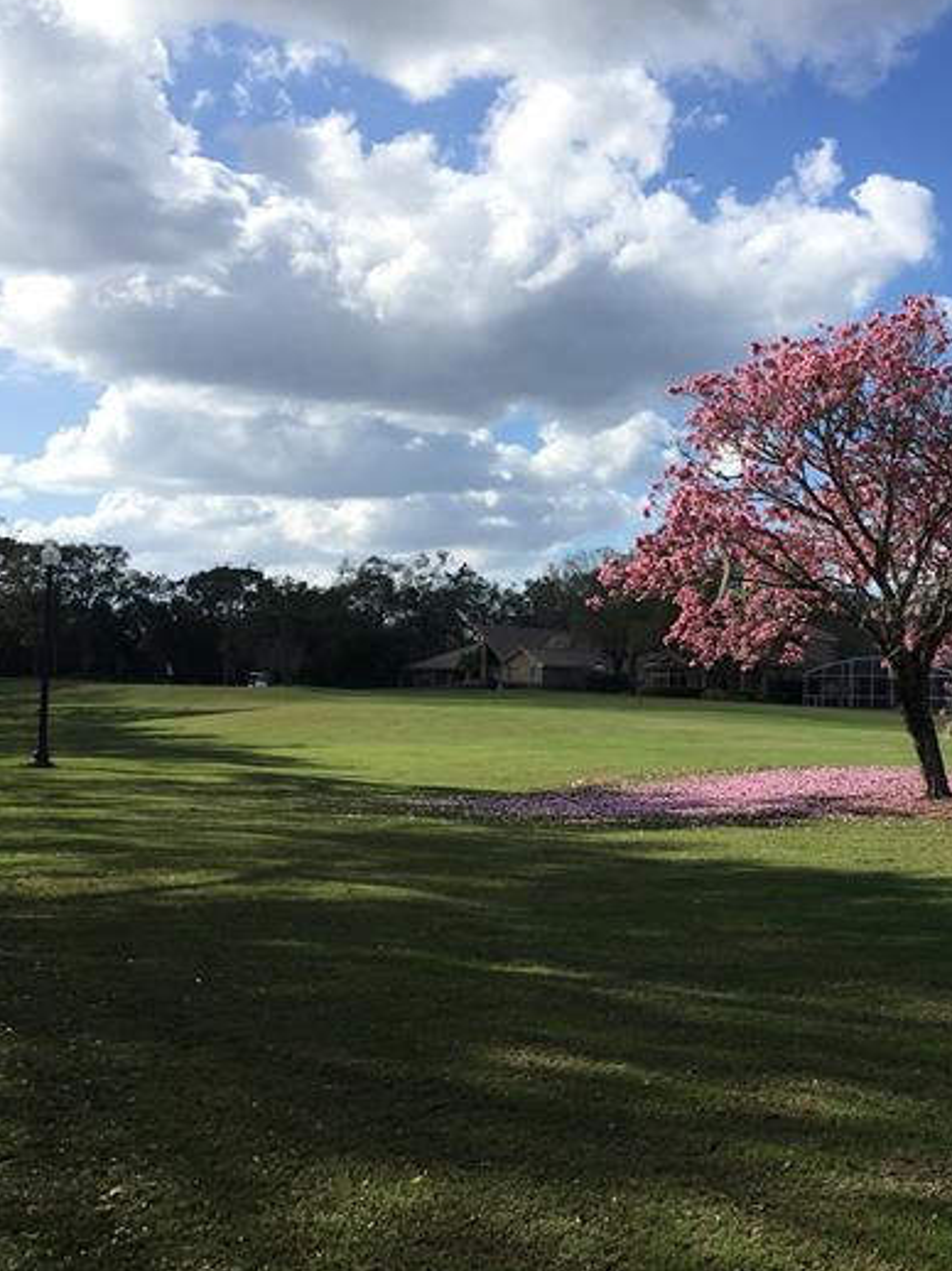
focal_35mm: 43
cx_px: 685
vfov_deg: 43.9
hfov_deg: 33.1
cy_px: 667
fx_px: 1578
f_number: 2.2
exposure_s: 1/1603
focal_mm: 4.15
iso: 25
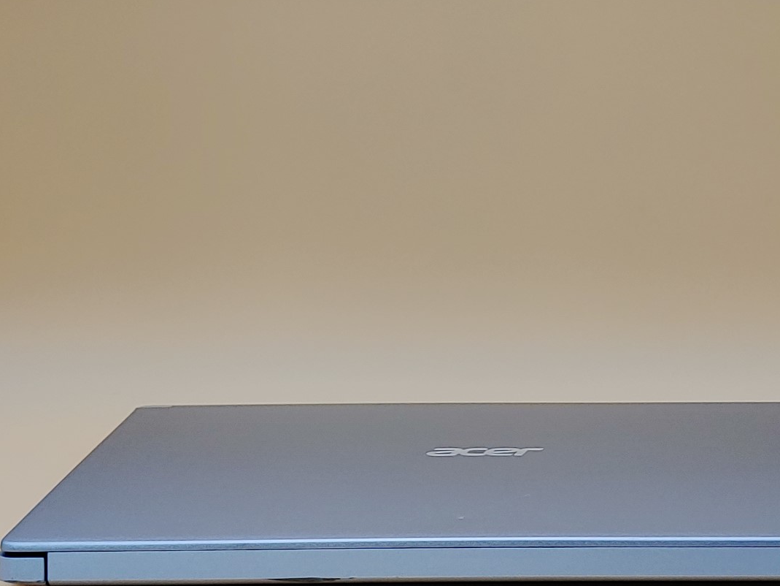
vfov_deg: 22.2
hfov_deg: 29.3
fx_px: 1487
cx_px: 489
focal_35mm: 66
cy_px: 391
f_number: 1.8
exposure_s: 1/134
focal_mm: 4.36
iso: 50
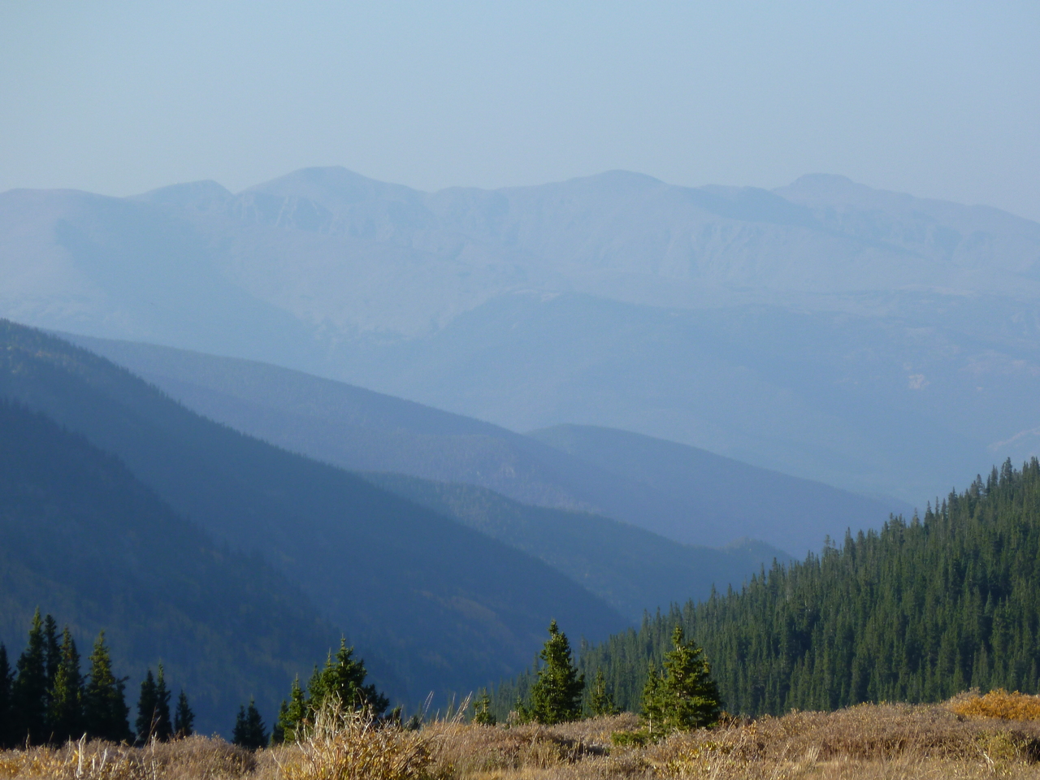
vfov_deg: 6.4
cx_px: 520
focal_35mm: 232
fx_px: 6970
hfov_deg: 8.5
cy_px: 390
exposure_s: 1/160
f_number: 5.9
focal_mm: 36
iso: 80
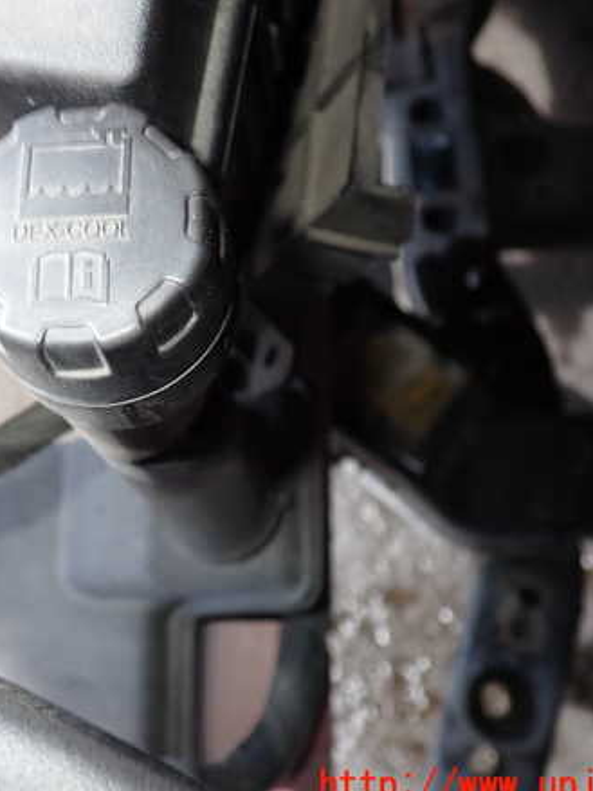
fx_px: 937
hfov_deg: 34.7
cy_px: 404
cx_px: 186
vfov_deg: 45.8
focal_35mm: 41
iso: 100
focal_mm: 5.4
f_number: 6.3
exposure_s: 1/30
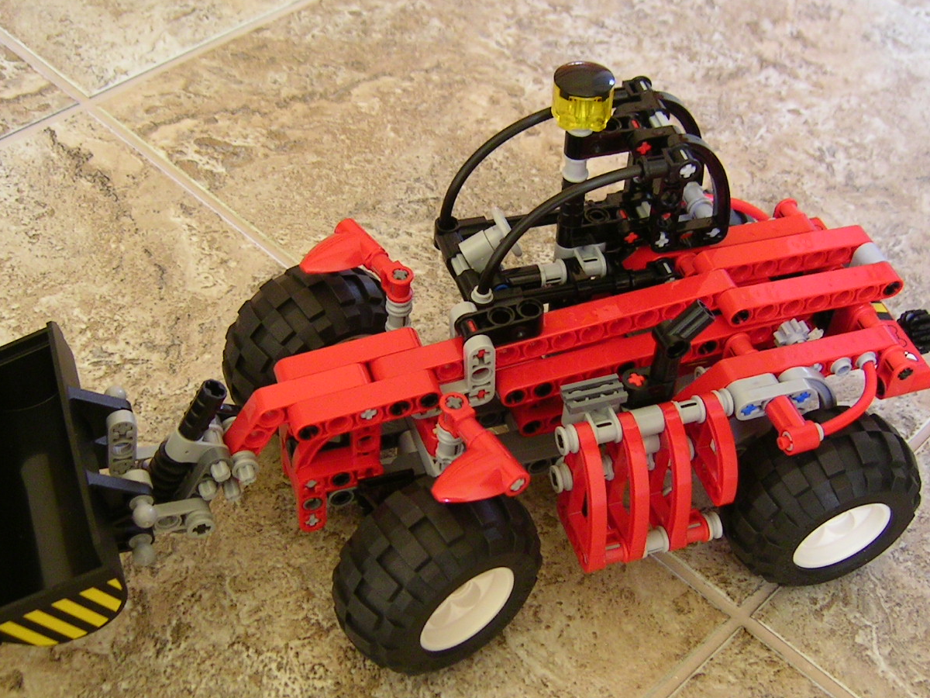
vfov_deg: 30.2
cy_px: 385
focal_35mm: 48
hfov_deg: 39.7
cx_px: 460
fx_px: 1290
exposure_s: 1/38.7
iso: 100
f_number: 2.8
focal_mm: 5.6
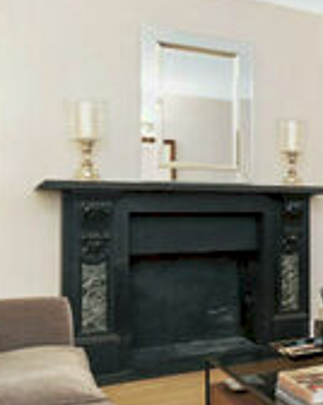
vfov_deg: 39.6
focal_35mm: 47
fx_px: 563
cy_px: 202
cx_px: 463
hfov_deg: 25.5
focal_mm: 12
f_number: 8
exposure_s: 1/2
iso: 250
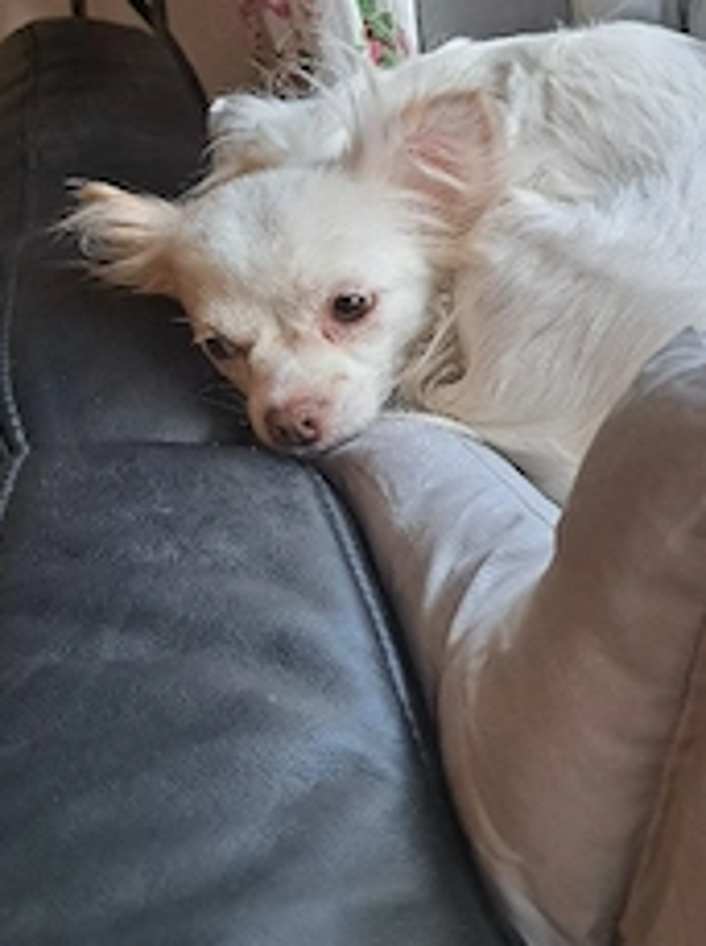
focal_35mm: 42
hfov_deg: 33.5
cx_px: 537
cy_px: 430
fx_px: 1145
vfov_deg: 44.8
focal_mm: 5.23
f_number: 1.8
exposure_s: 1/50
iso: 80
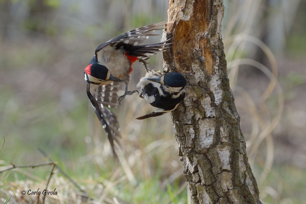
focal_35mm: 290
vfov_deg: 4.7
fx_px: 2464
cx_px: 153
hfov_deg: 7.1
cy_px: 102
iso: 1250
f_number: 6.3
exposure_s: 1/1600
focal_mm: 290
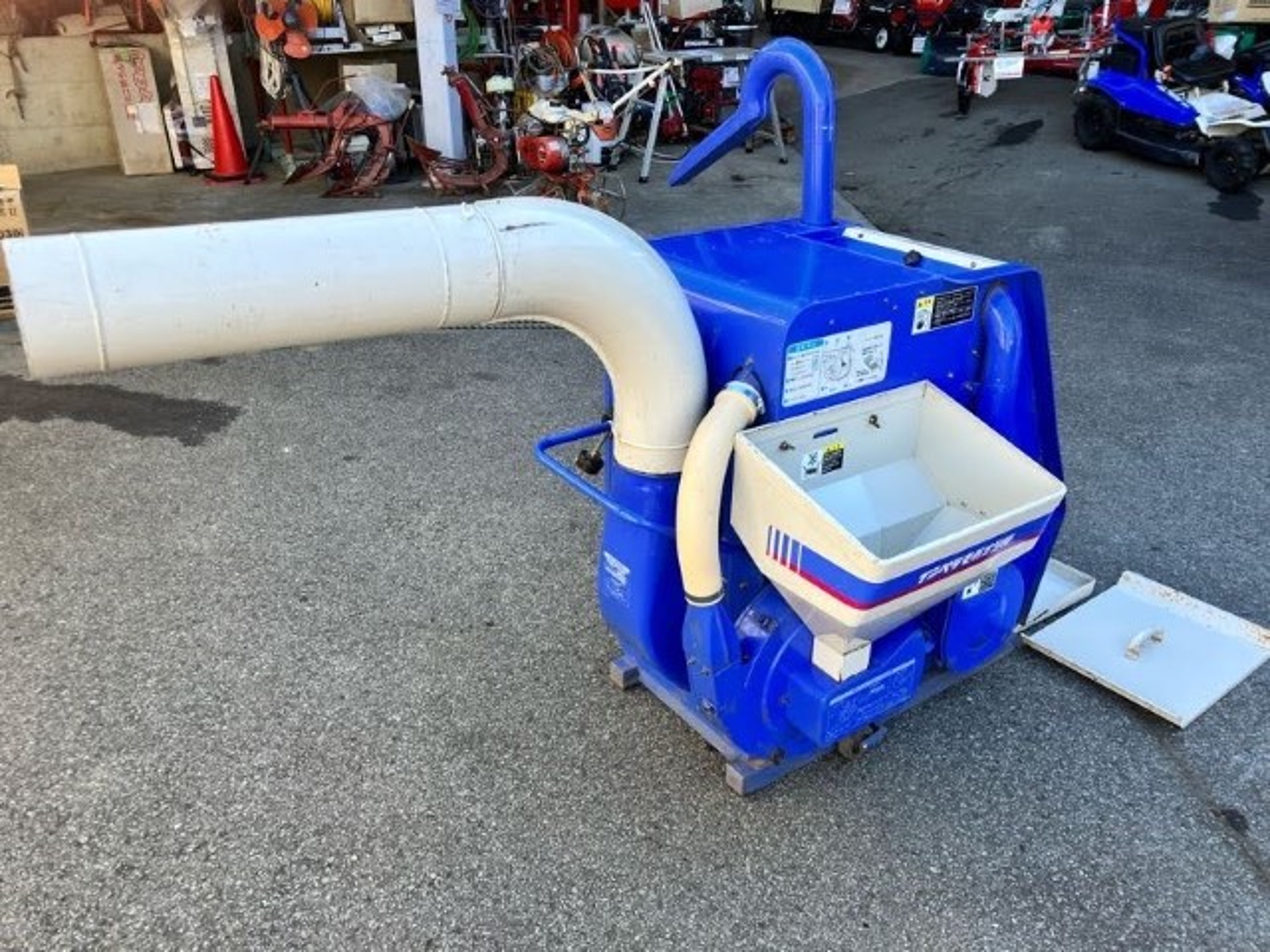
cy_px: 476
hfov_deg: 63.4
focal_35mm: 28
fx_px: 1027
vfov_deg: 49.7
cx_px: 635
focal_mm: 3.99
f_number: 1.8
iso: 20
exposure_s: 1/132
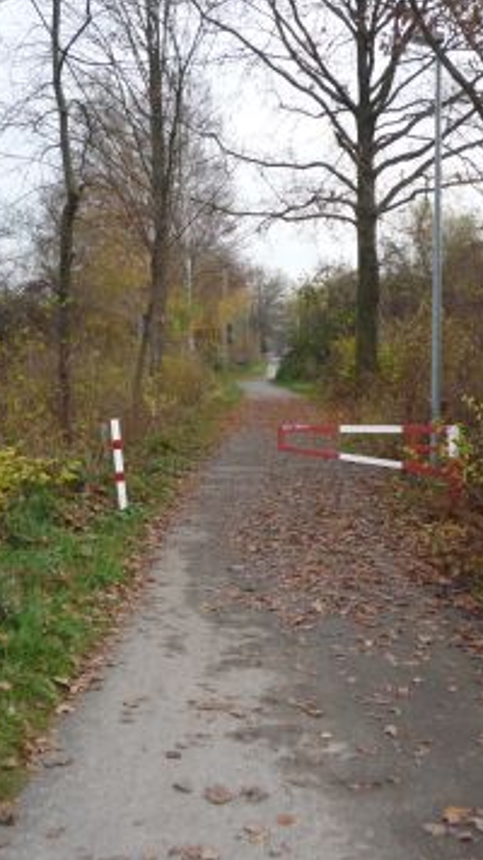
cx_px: 316
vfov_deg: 43.7
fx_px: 1071
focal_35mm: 47
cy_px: 430
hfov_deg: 25.3
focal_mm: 5.2
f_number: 4
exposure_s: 1/250
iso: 125
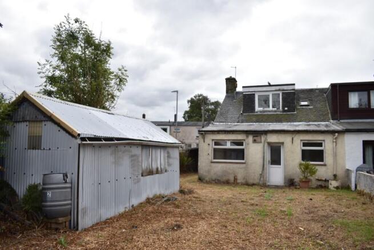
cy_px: 125
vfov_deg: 48.0
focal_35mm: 27
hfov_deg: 67.4
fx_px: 281
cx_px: 187
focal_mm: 18
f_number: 4.5
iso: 100
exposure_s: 1/640
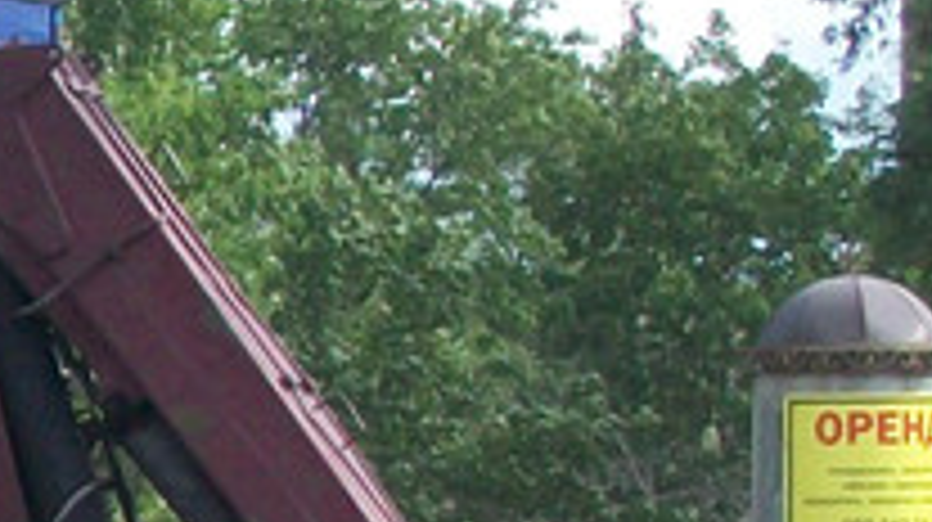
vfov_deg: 3.1
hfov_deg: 5.3
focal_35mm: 393
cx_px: -1231
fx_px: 9703
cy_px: 693
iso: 64
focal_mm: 11.6
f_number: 3.8
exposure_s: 1/320
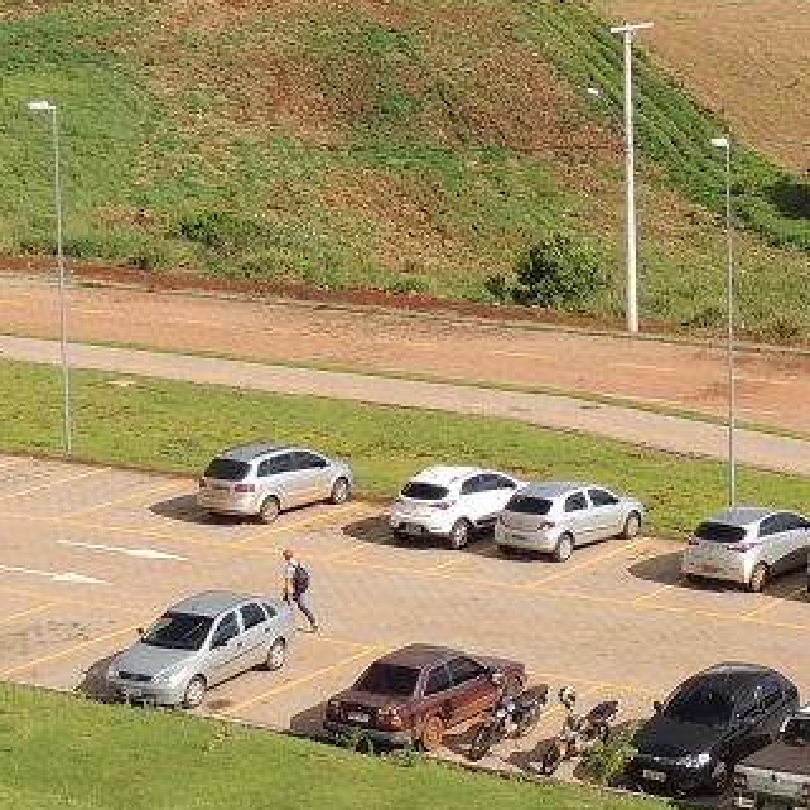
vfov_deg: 16.3
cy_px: 211
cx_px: 893
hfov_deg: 16.0
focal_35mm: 106
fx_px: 2806
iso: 100
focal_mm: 6.2
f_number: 3.3
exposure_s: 1/1250
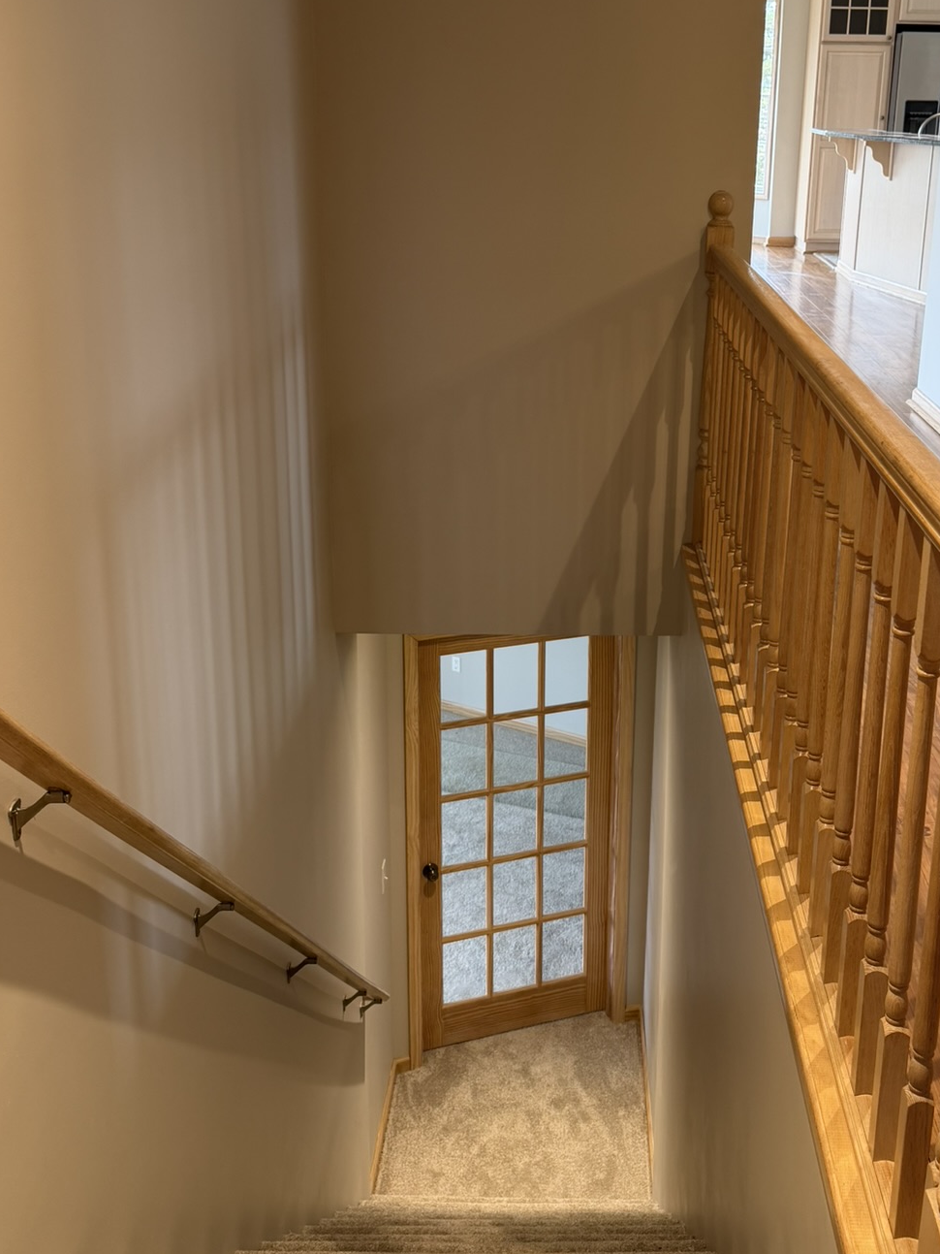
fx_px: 1376
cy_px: 483
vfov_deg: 48.6
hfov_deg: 37.5
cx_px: 577
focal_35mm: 38
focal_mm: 6.76
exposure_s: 1/60
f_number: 1.78
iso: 125
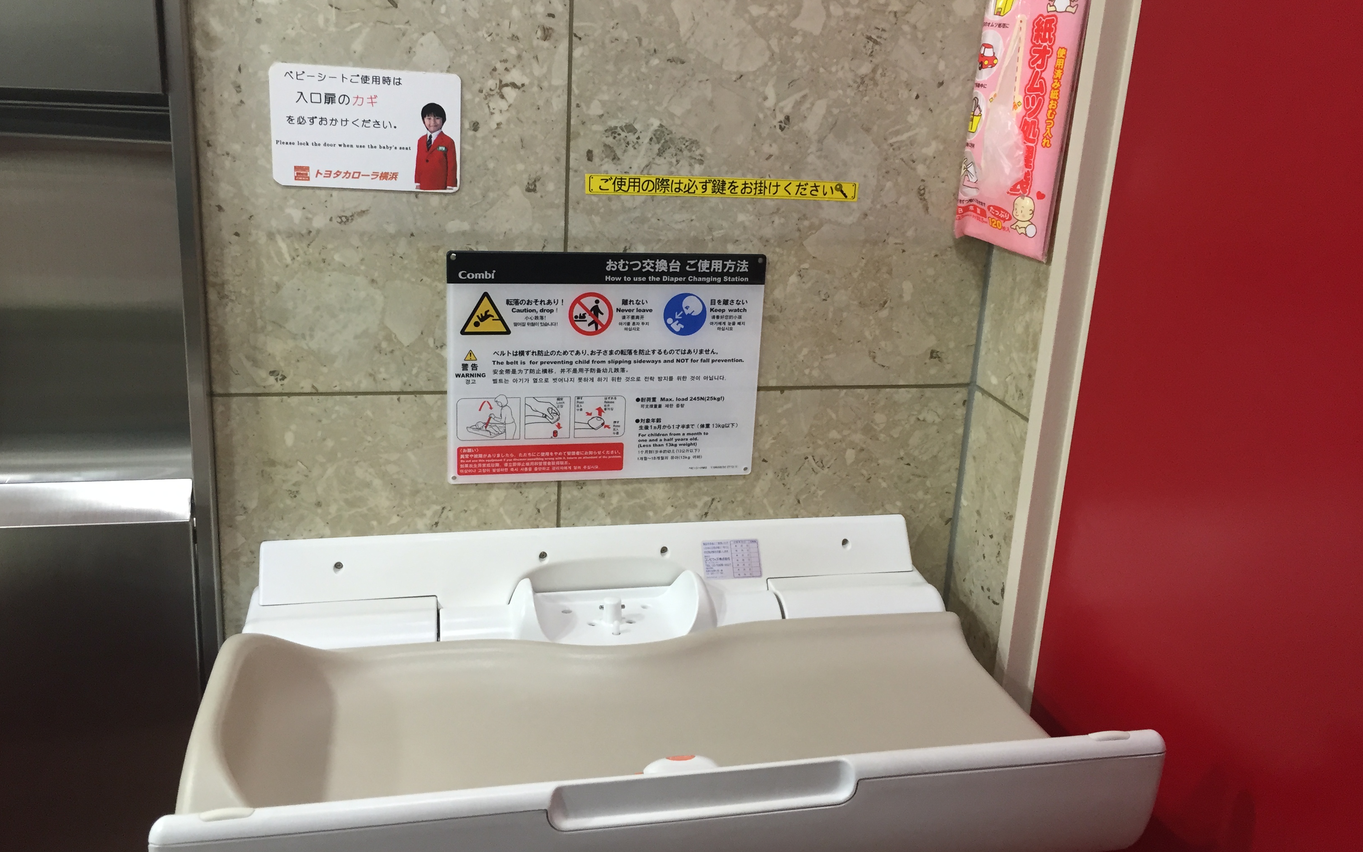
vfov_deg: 40.5
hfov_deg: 61.2
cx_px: 678
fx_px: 1152
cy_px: 376
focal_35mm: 31
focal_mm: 4.15
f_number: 2.2
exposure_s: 1/33
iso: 125
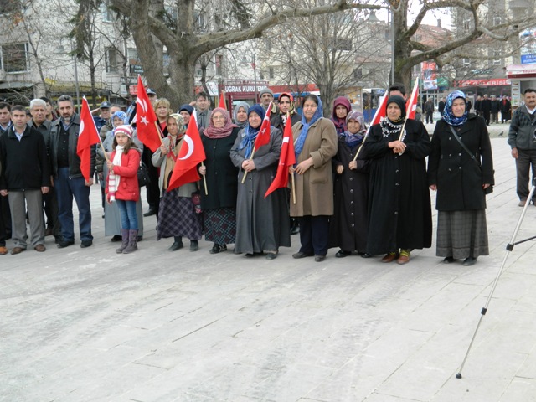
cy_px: 201
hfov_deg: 40.4
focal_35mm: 47
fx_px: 728
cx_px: 268
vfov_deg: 30.9
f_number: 3.6
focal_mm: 8.4
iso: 80
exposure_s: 1/200
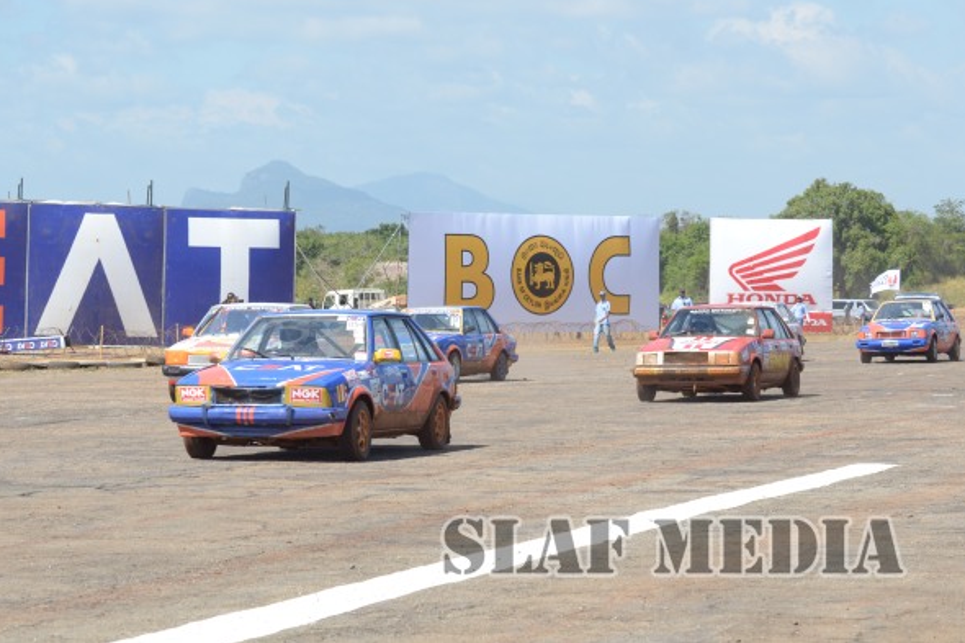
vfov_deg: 9.8
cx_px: 486
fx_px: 3752
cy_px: 320
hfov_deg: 14.7
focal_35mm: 140
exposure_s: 1/400
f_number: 9
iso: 200
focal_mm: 92
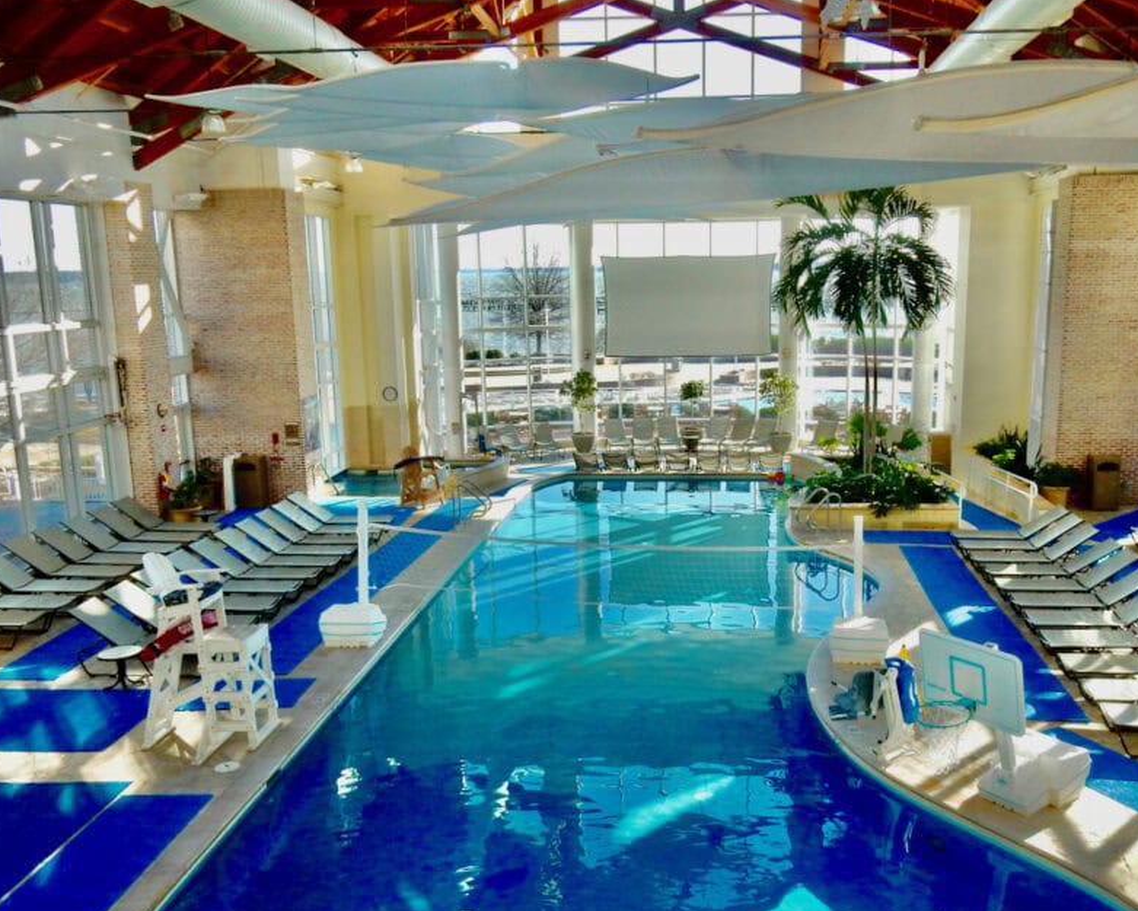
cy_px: 498
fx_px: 1078
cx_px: 643
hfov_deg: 55.5
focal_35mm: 32
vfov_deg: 45.7
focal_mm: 4.5
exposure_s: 1/320
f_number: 3.7
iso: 125
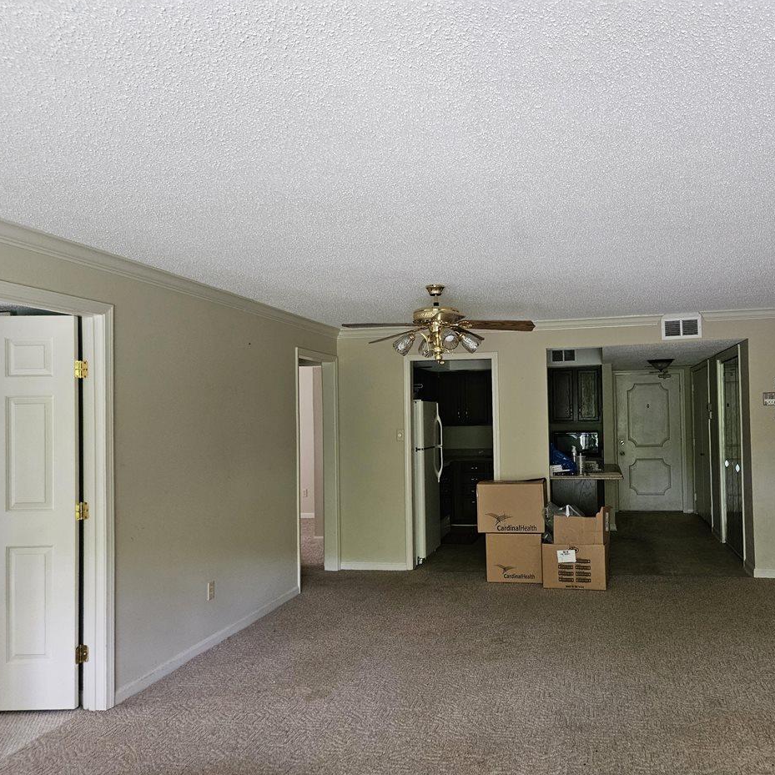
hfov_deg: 56.6
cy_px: 390
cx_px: 485
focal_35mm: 28
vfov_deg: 57.3
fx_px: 709
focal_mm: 5.4
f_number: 1.8
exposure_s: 1/40
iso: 500
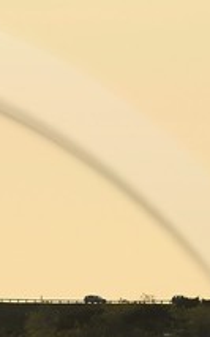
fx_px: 14011
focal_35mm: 1529
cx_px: -253
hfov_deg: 0.9
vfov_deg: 1.4
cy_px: 638
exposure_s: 1/250
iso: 200
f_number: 13
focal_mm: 200
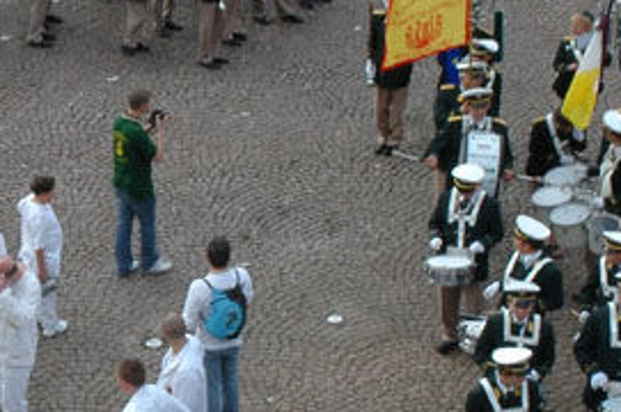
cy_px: 199
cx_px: -101
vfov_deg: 11.4
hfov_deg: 16.5
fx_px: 2058
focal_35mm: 119
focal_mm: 27
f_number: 20
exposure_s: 1/20
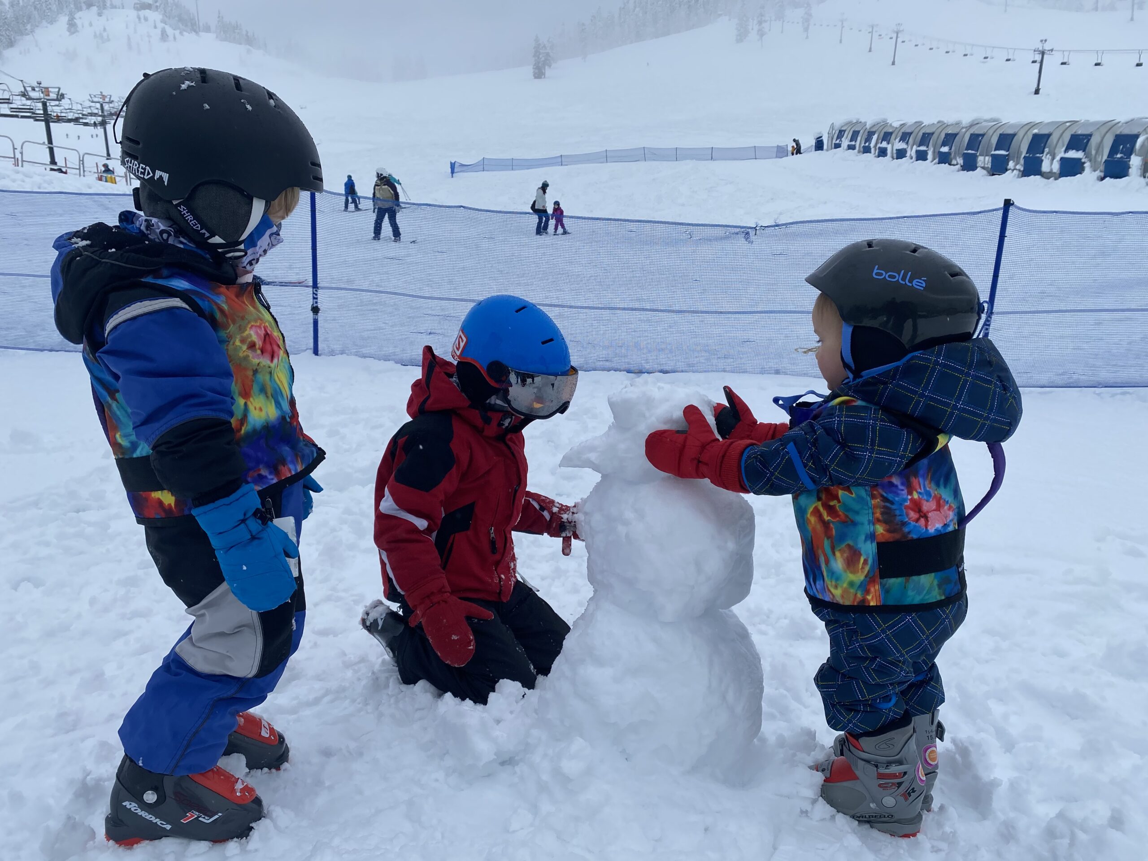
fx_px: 862
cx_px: 574
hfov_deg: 67.3
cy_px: 430
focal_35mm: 26
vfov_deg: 53.1
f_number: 1.8
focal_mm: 4.25
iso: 32
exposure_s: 1/905
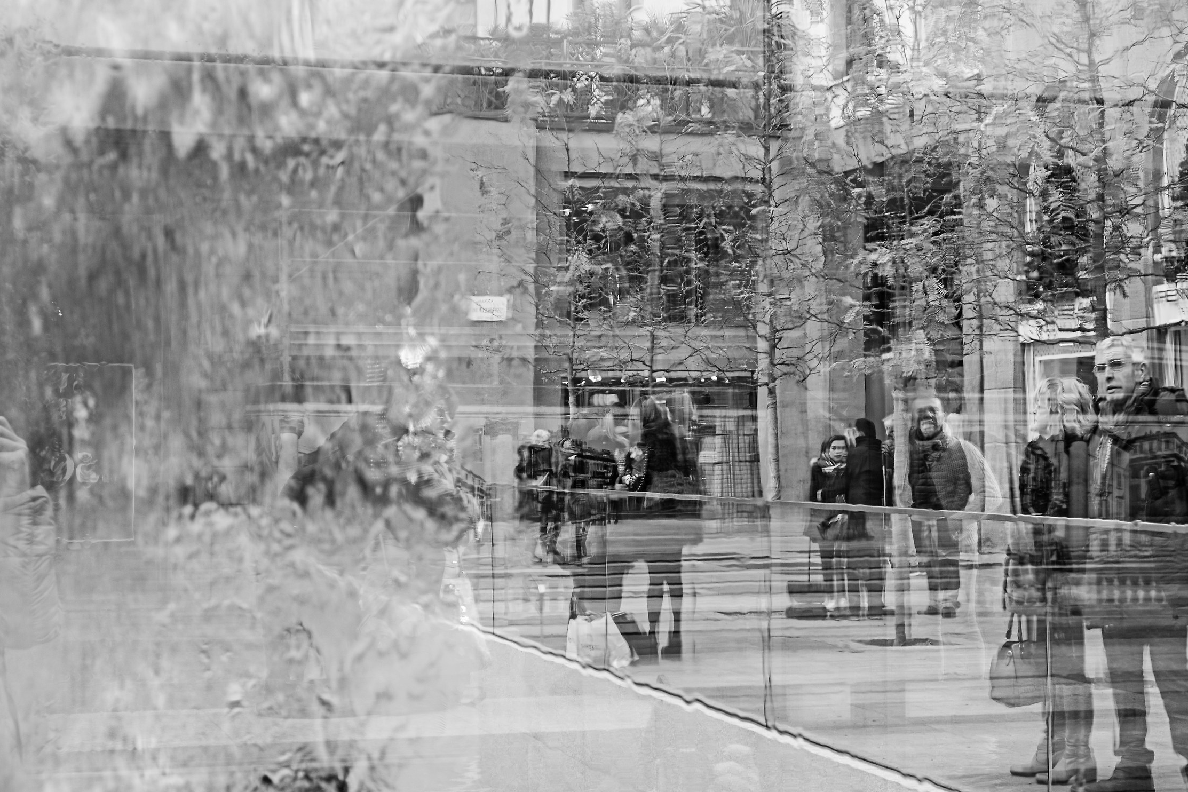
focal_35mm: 69
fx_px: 2277
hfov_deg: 29.2
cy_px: 385
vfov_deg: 19.7
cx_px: 617
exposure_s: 1/80
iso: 200
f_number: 6.4
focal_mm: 42.5
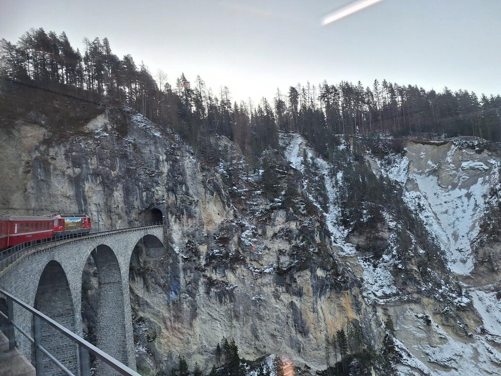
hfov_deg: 73.9
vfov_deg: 58.9
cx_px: 250
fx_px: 333
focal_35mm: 23
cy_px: 188
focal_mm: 5.54
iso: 40
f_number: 1.8
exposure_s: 1/148
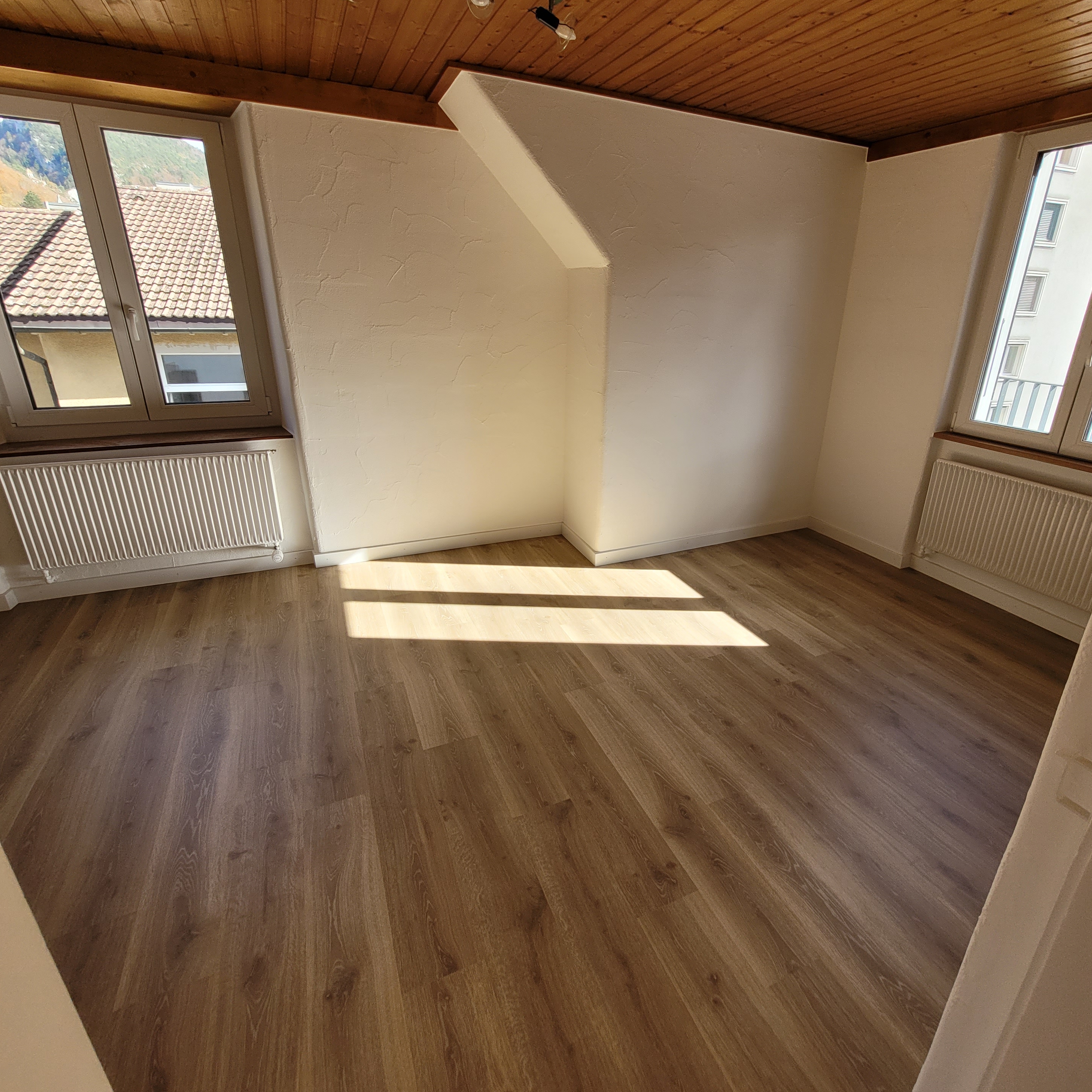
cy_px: 539
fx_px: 571
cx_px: 592
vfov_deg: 87.4
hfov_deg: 87.2
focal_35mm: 16
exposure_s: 1/165
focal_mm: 1.74
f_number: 2.2
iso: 40
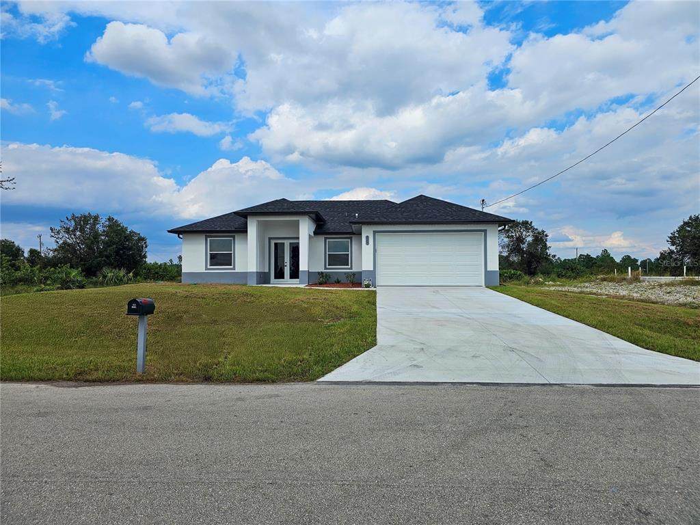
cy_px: 262
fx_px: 465
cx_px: 350
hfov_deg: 73.9
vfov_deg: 58.9
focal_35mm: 23
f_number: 1.7
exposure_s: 1/1170
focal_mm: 6.3
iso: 10
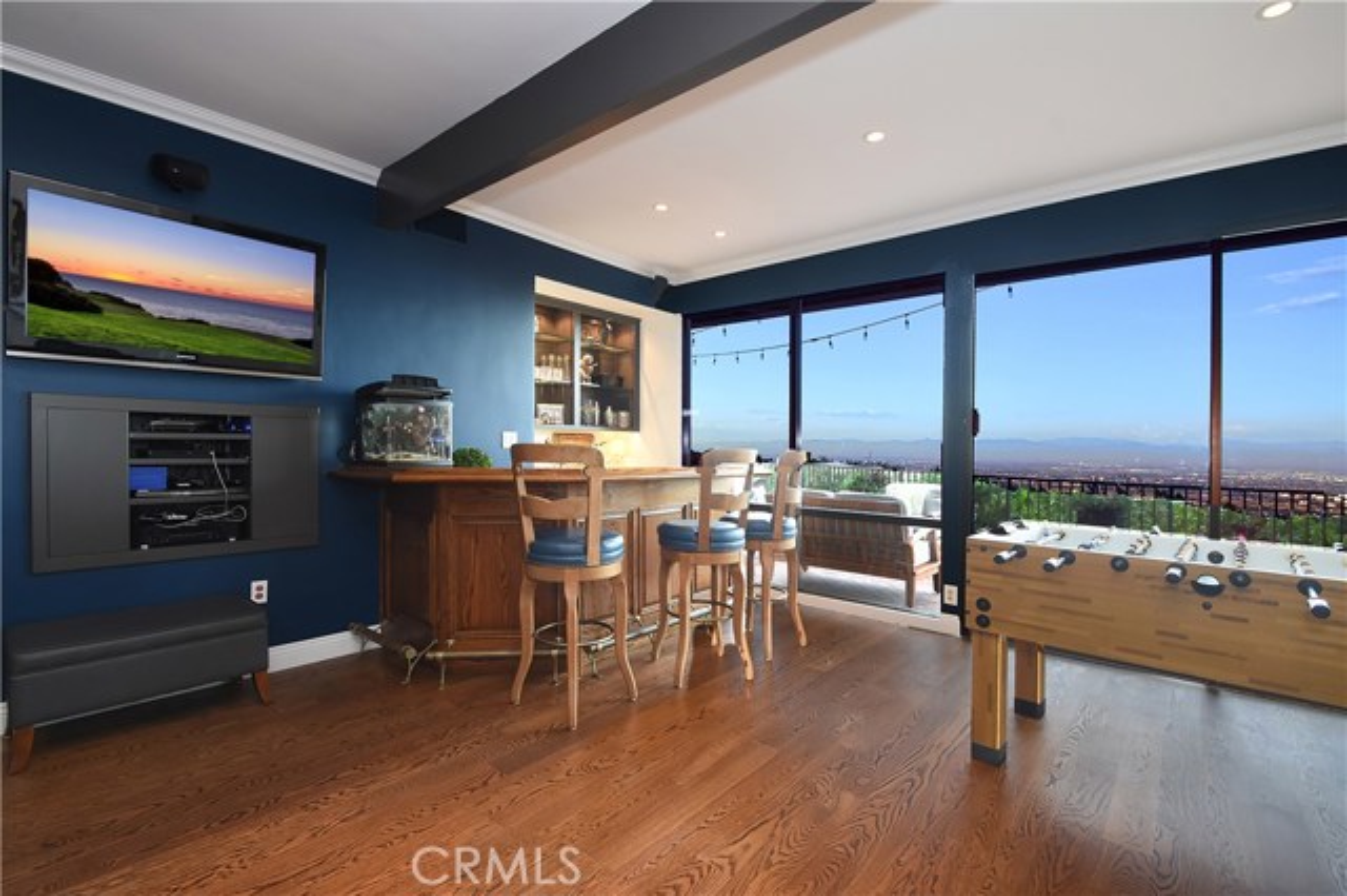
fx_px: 561
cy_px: 448
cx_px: 674
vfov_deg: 77.3
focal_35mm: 15
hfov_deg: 100.4
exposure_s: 1/15
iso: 800
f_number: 8
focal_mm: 10
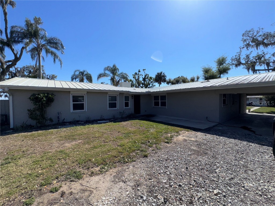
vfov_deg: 85.7
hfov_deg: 102.1
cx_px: 138
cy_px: 103
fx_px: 111
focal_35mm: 14
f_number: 2.2
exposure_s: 1/3546
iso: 32
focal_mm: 2.22
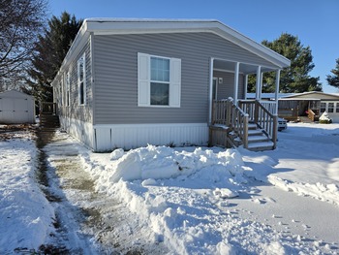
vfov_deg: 58.9
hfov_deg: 73.9
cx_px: 170
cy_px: 128
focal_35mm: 23
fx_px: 225
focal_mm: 6.3
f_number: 1.7
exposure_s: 1/5296
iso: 80
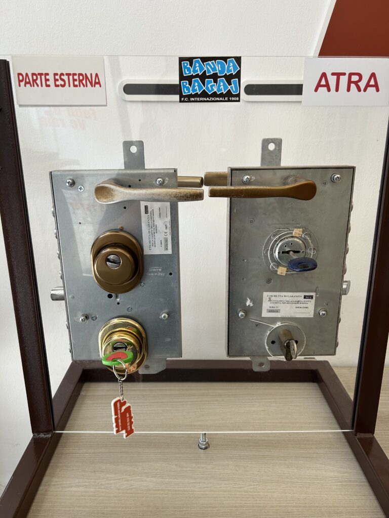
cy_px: 259
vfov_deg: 67.3
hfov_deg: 53.1
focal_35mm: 26
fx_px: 390
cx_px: 194
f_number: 1.5
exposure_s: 1/121
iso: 50
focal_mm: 5.7
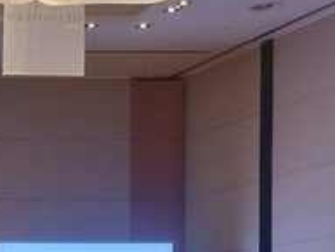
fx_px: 1172
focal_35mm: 121
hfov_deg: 13.4
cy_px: 343
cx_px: -384
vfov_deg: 11.9
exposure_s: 1/120
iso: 80
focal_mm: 5.4
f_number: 1.8
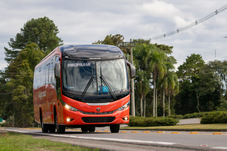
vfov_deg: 11.6
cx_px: 114
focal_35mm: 118
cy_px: 76
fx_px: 744
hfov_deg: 17.3
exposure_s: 1/1600
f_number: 4
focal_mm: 79
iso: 320
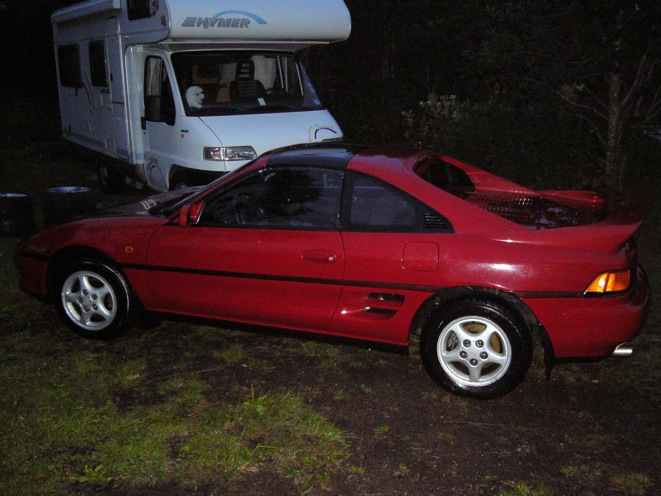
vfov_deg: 40.7
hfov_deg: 52.6
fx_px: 668
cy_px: 248
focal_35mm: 35
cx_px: 330
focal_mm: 5.8
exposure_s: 1/60
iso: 400
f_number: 2.8
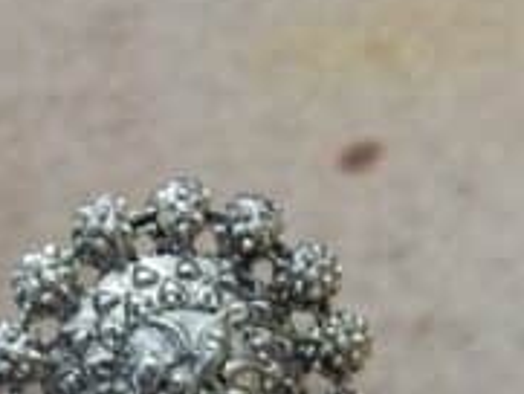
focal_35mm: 126
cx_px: 145
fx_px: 1909
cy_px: 400
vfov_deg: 11.6
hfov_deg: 15.6
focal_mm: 6.8
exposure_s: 1/13
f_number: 3.4
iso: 400
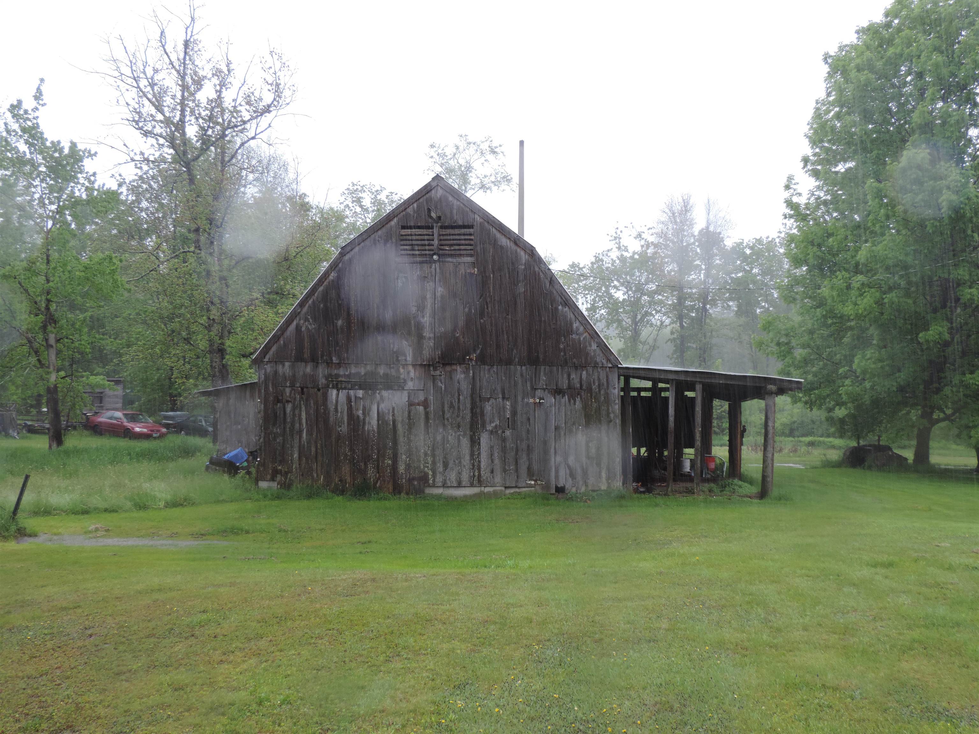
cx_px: 490
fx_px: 990
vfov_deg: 40.7
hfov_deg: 52.6
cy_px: 367
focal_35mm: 35
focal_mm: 6.2
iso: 100
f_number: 3.3
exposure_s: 1/50
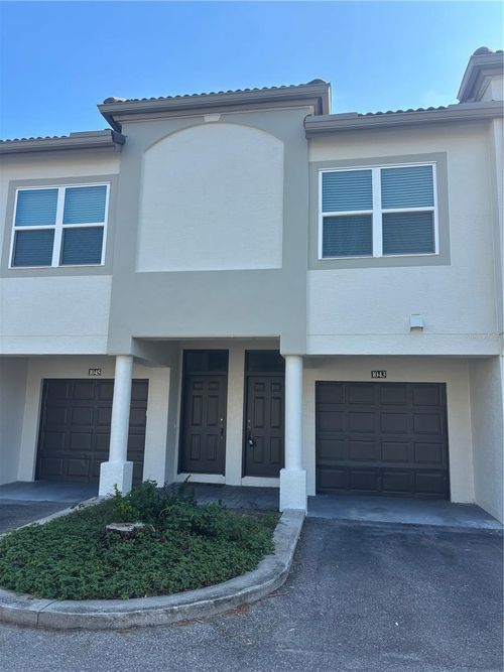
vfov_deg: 67.3
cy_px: 336
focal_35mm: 26
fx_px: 505
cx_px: 252
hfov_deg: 53.0
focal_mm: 5.96
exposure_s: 1/1344
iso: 50
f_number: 1.6
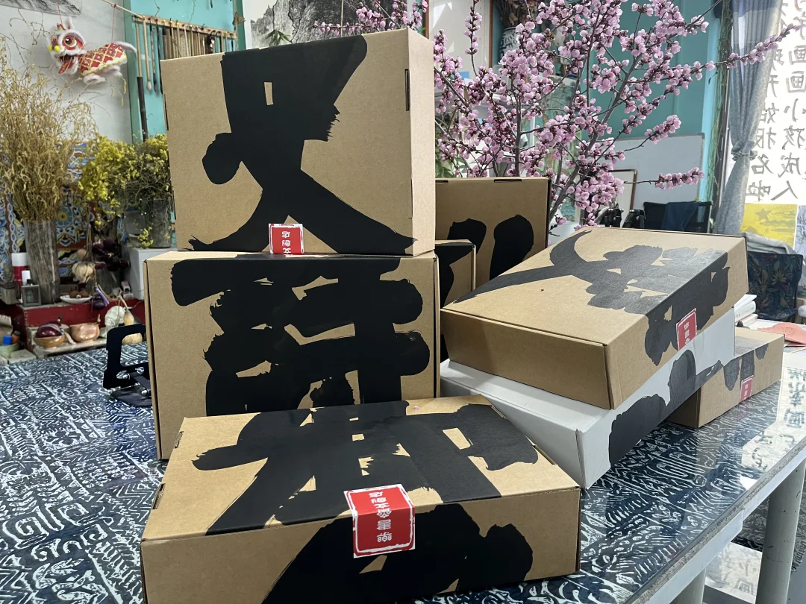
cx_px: 403
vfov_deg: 53.1
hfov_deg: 67.3
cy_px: 302
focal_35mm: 26
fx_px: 605
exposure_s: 1/50
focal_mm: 5.1
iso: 100
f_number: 1.6
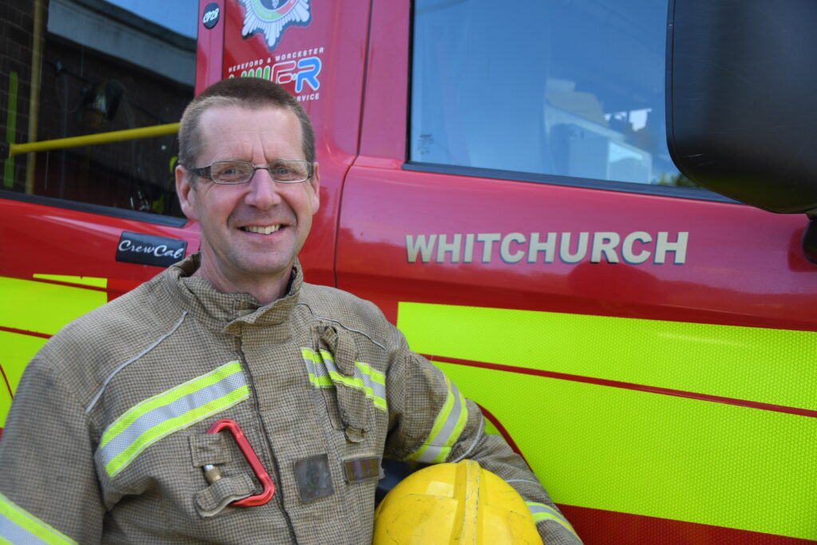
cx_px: 408
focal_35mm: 52
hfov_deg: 38.2
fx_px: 1180
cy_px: 272
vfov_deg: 26.0
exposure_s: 1/100
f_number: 4.5
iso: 100
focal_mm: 35
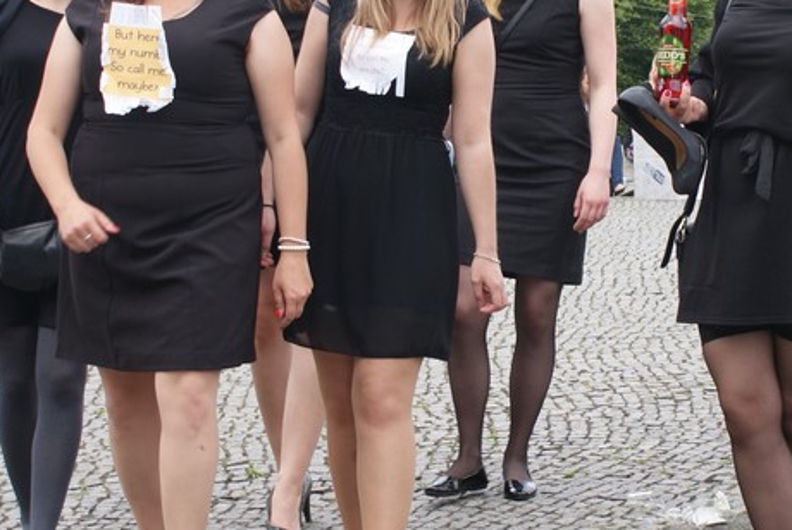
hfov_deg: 17.8
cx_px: 568
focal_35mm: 114
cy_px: 214
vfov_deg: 12.0
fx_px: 2513
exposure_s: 1/100
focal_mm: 35
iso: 100
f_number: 6.3
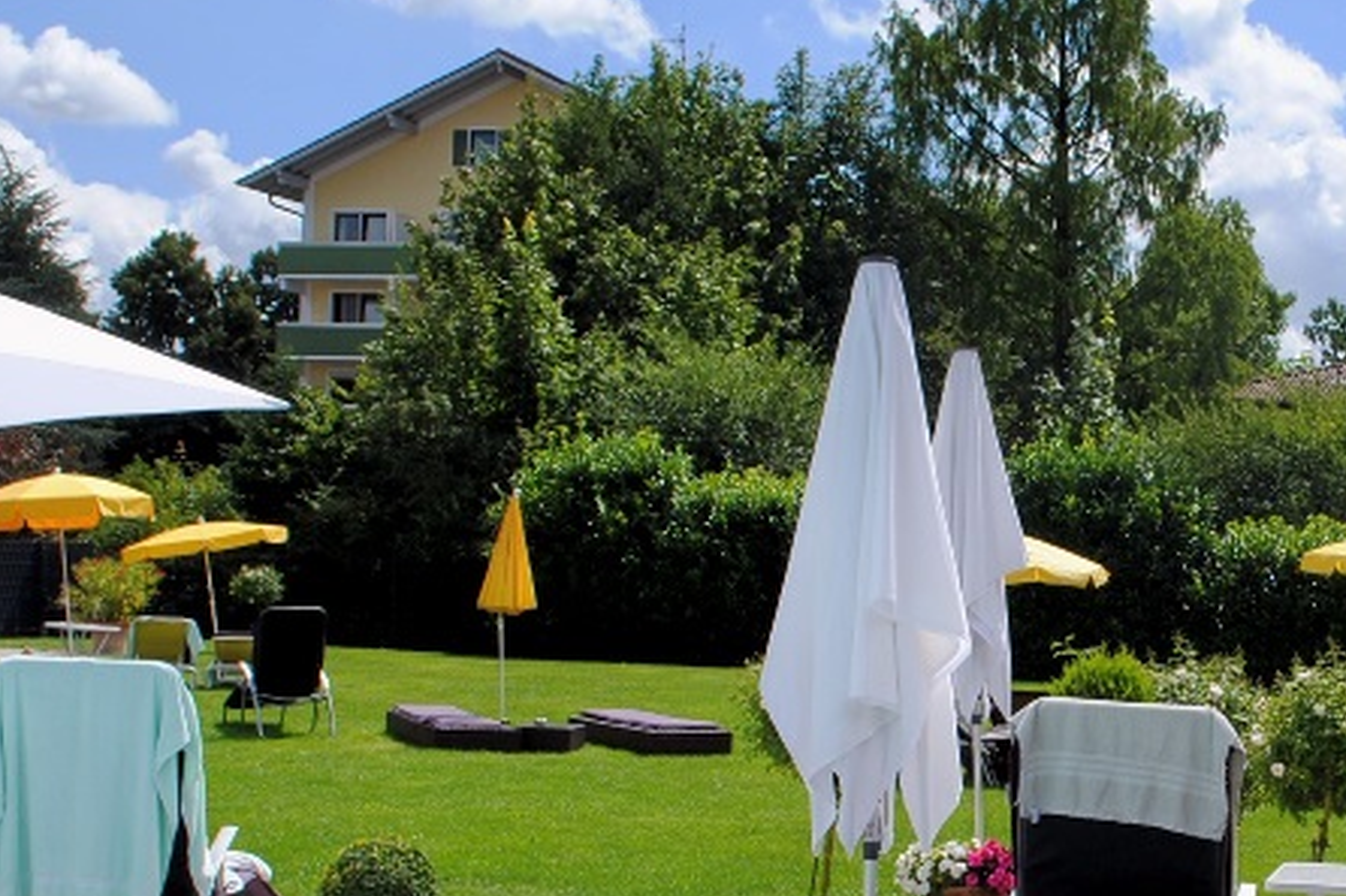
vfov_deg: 19.5
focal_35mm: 69
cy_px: 701
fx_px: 2579
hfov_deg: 28.4
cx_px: 1138
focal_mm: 20
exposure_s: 1/320
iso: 100
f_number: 8
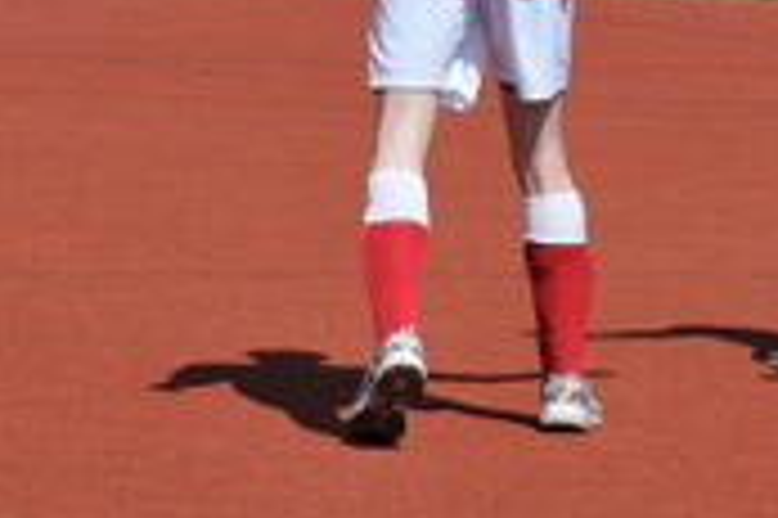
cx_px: 796
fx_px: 6563
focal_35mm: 304
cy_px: -131
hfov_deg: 6.8
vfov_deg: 4.5
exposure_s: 1/640
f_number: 8
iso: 200
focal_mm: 70
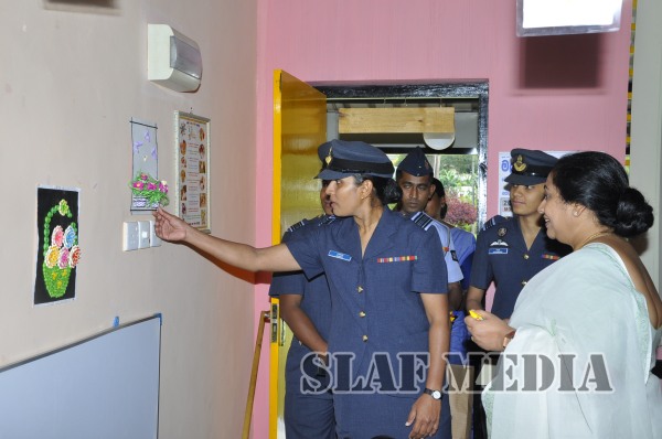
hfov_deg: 43.7
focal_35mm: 45
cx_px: 331
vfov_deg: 29.8
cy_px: 220
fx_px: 826
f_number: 9
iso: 500
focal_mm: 30
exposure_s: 1/100
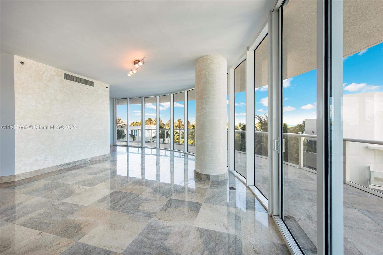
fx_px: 149
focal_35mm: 14
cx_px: 192
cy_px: 128
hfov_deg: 104.2
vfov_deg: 81.2
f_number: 9
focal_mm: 14
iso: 100
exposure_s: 1/40
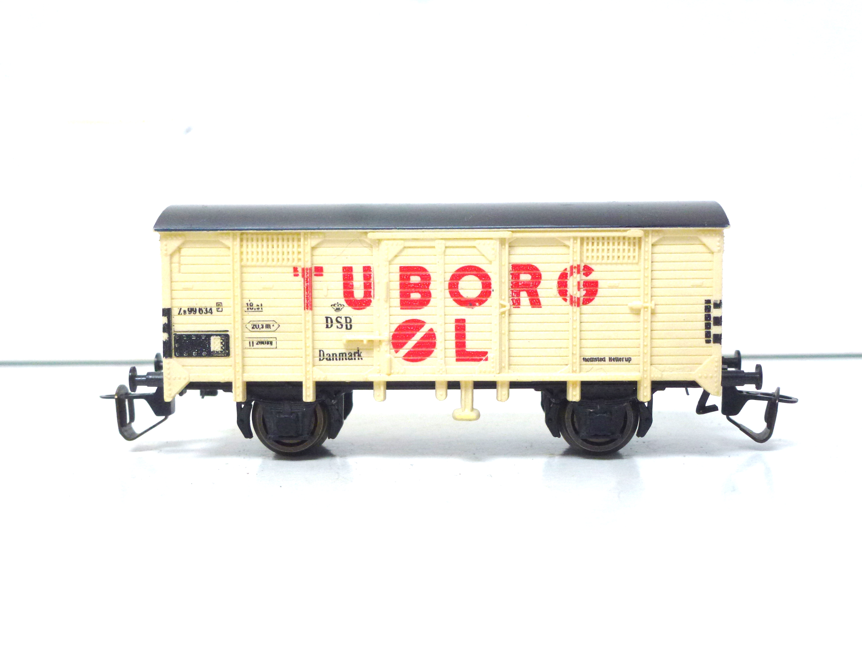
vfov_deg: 25.7
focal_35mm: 57
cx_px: 431
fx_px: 1419
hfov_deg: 33.8
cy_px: 323
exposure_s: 1/25
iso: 200
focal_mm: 10.1
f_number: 4.4
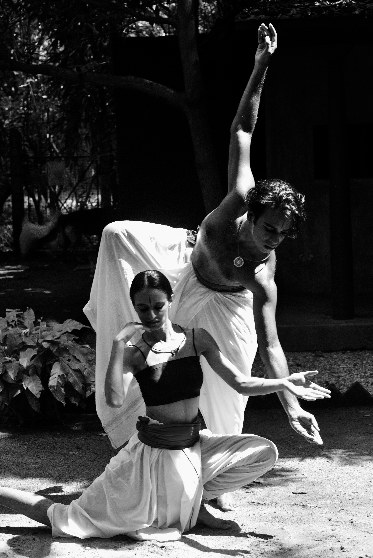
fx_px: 1320
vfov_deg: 23.9
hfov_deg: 16.1
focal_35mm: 85
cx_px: 186
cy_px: 279
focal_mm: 85
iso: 1000
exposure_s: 1/320
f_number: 6.3
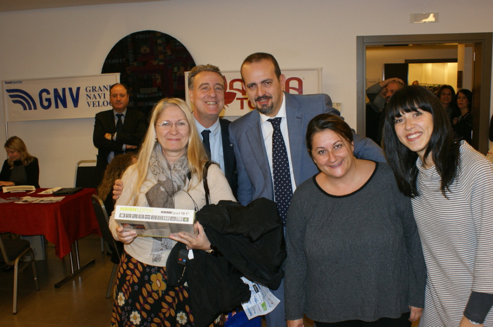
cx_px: 246
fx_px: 533
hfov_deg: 49.6
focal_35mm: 39
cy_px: 164
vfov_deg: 34.1
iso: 400
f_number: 5.6
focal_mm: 26
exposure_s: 1/60
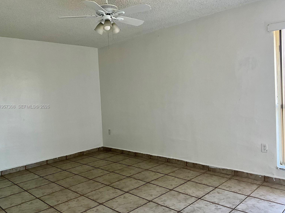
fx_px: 247
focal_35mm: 30
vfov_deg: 46.8
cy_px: 107
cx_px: 140
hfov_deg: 60.0
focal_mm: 3
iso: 80
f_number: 1.8
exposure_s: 1/60
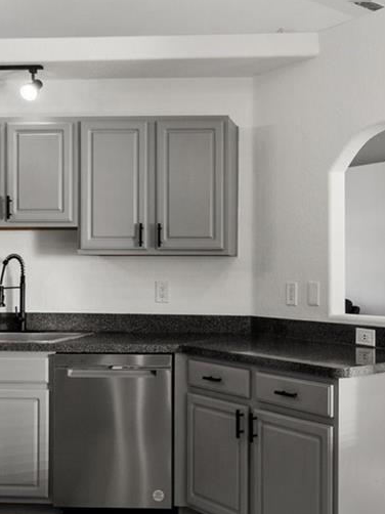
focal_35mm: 48
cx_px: 327
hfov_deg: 29.2
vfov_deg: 39.4
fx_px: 717
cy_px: 277
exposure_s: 1/13
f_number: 7.1
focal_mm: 10.5
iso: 400
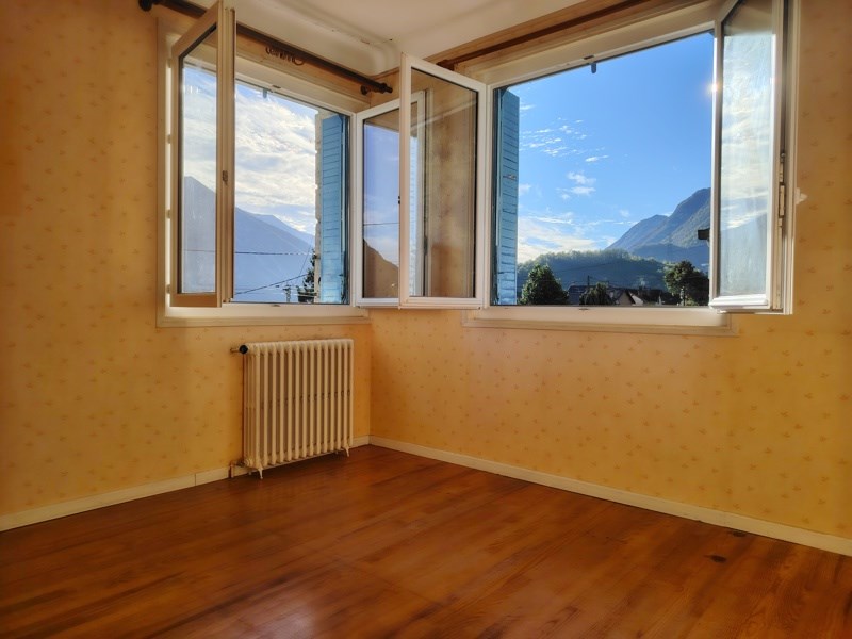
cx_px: 426
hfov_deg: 71.6
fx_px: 591
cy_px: 320
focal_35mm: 24
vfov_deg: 56.8
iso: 100
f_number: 1.75
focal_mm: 5.25
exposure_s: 1/964
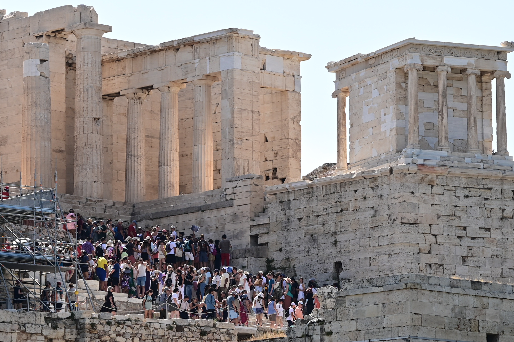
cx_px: 257
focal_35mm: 180
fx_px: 2570
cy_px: 171
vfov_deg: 7.6
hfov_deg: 11.4
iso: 100
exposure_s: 1/500
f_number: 6.3
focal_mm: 120
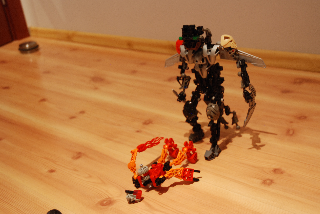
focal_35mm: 46
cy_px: 107
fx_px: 414
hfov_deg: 42.3
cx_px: 160
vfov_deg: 29.0
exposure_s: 1/4
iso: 500
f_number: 4
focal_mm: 31
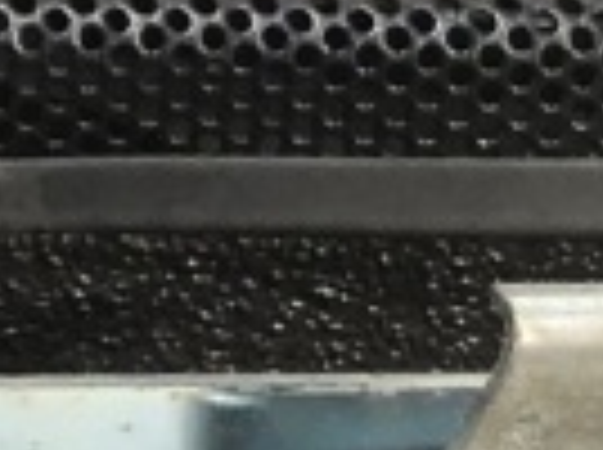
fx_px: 3721
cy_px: -864
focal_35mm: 214
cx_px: -1449
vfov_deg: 6.4
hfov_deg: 7.6
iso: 40
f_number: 1.8
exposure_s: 1/17
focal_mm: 3.99
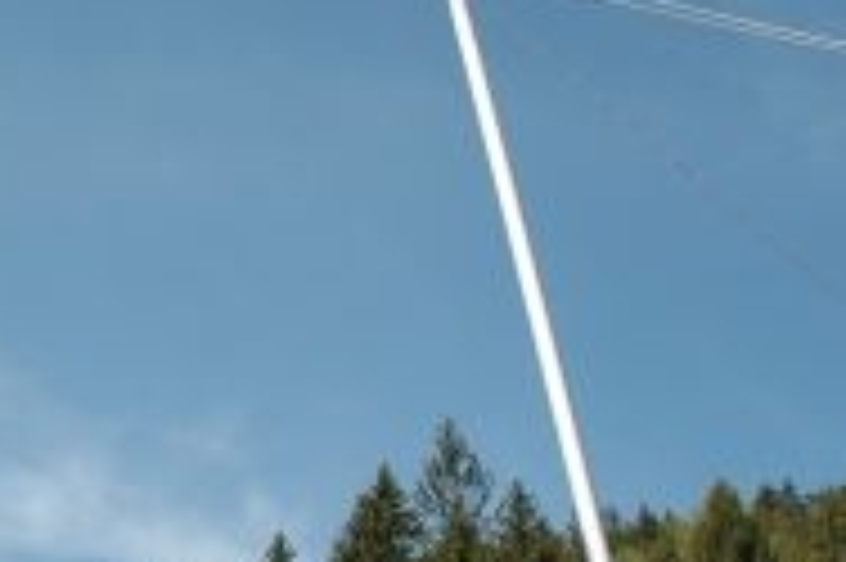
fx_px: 1855
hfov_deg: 25.0
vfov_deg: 17.2
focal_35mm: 79
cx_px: 104
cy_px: 301
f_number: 4
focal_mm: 18
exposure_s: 1/1600
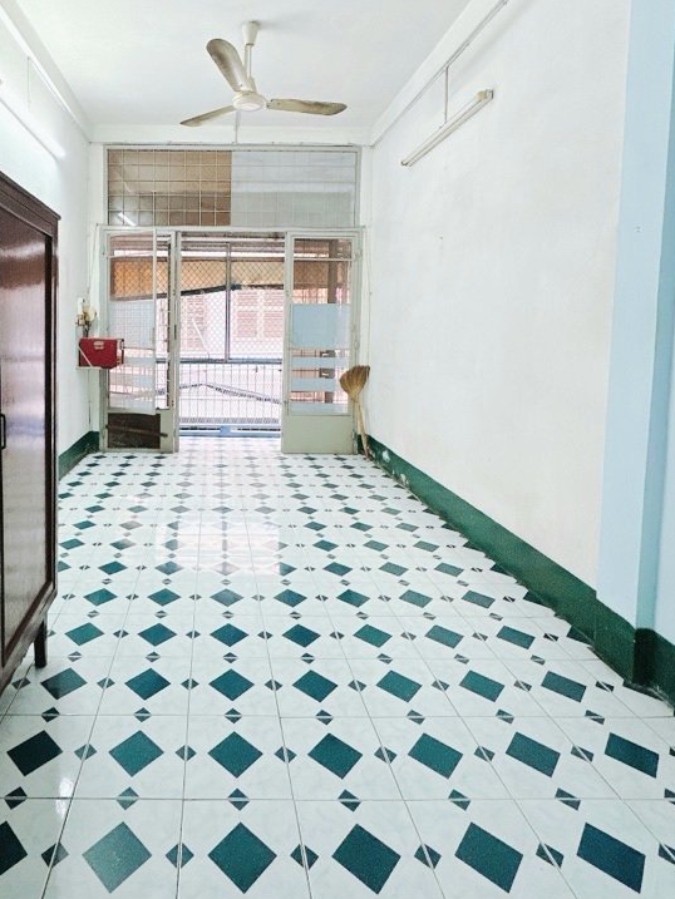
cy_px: 362
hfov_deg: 64.2
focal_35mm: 20
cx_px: 222
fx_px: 520
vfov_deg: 80.8
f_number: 2.2
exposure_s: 1/50
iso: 320
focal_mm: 2.22
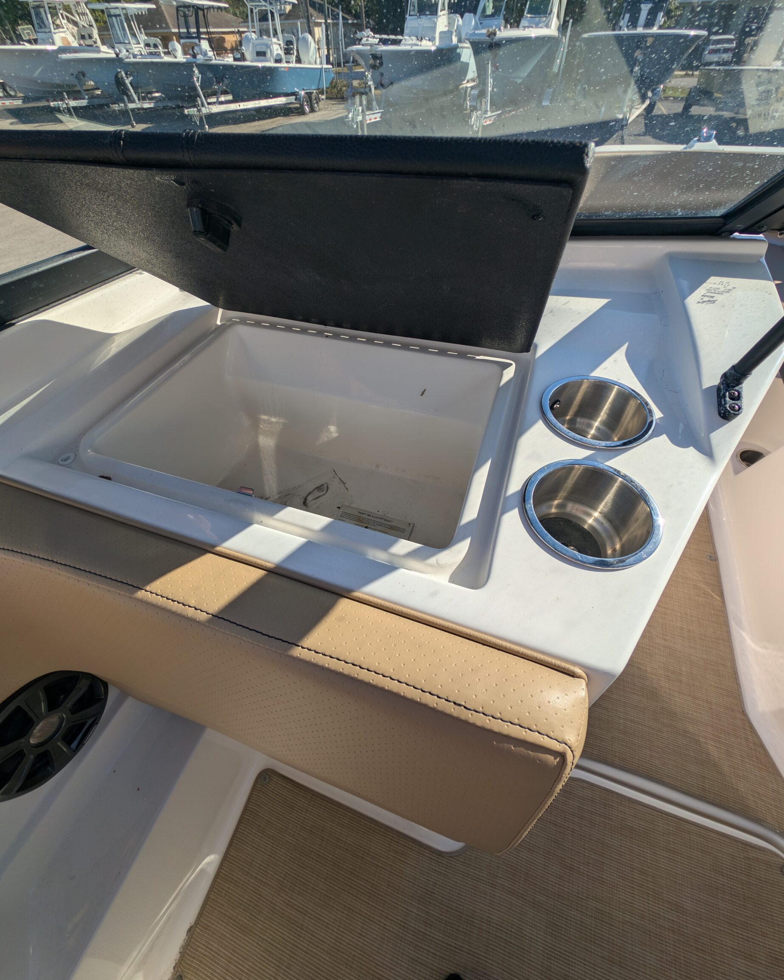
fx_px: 377
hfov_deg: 92.2
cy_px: 482
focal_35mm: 13
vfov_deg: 104.8
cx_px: 389
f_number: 1.95
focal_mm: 2.23
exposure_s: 1/2257
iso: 38
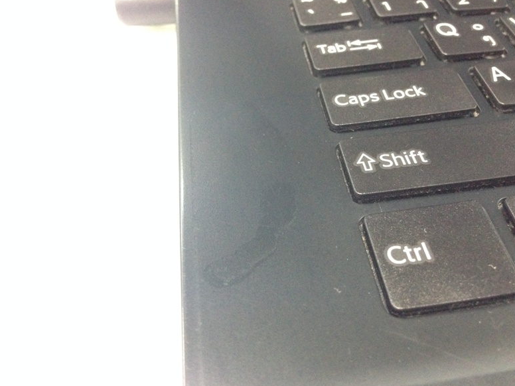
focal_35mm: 34
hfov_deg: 54.0
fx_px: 506
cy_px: 195
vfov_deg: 41.8
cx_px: 261
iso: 640
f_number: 2.4
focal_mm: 4.12
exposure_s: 1/15
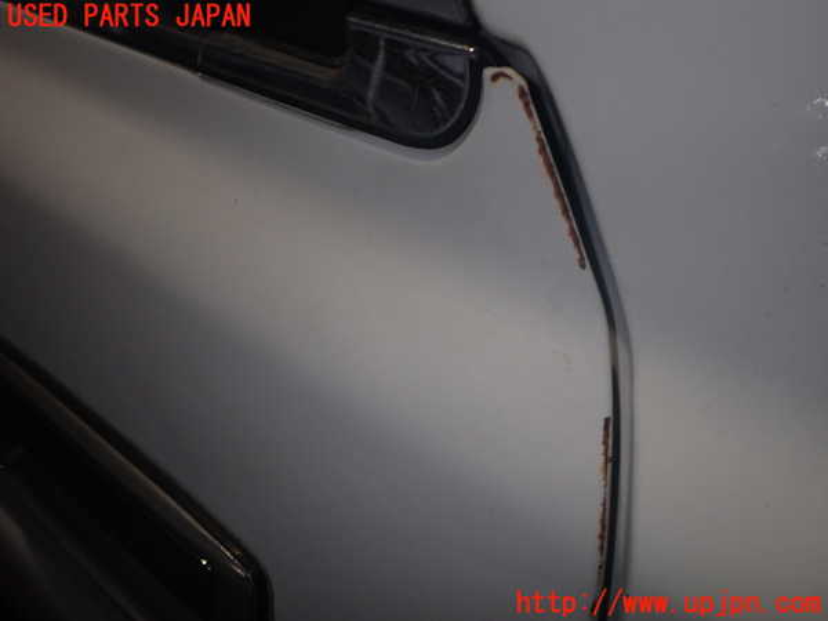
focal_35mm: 30
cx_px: 414
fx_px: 718
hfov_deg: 60.0
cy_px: 310
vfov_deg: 46.8
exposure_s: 1/30
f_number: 6.3
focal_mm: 5.4
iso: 200
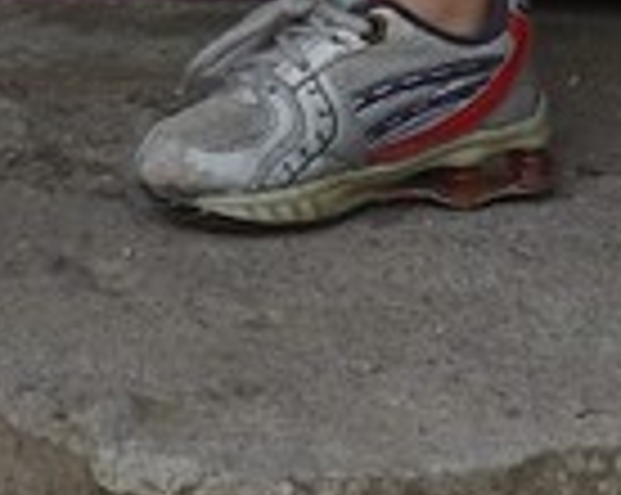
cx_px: -711
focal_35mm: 675
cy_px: -3015
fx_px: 12388
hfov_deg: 2.9
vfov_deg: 2.1
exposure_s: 1/200
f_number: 9
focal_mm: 62
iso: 200
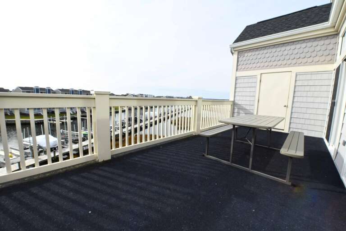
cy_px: 116
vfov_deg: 77.3
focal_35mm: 15
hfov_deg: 100.4
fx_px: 144
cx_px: 173
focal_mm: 15
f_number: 22
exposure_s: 1/100
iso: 640
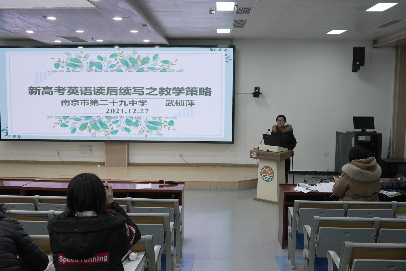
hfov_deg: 53.1
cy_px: 136
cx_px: 203
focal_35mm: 36
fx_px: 406
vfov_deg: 36.9
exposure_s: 1/160
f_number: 3.2
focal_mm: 24
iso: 640
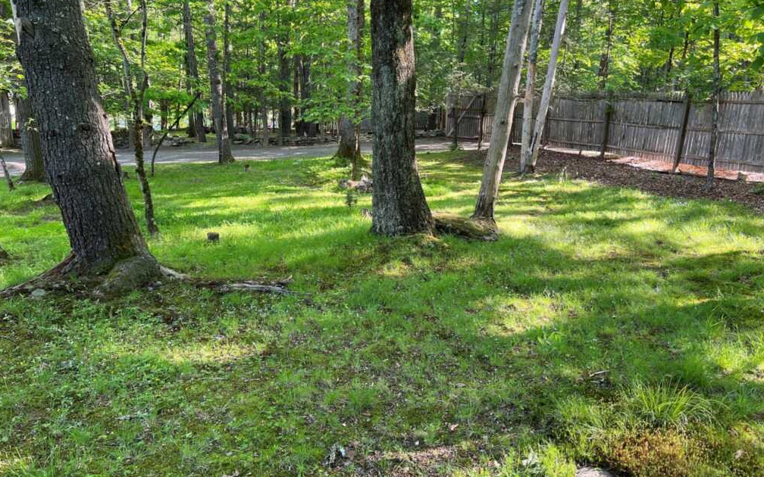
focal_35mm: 28
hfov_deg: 66.5
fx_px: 583
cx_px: 385
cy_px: 245
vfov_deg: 44.5
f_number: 1.5
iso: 80
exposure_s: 1/121
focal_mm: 5.7
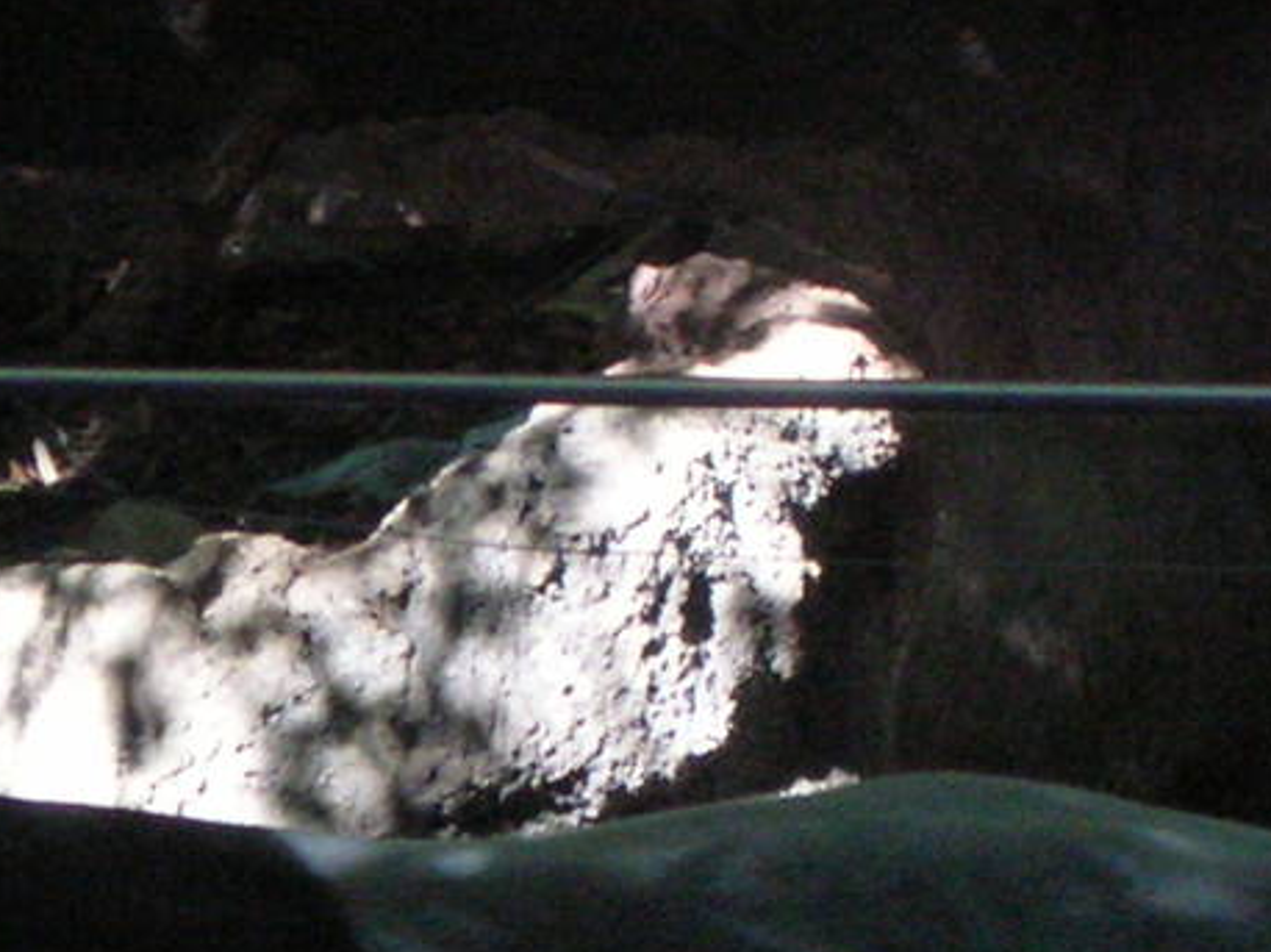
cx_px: -44
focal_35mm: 356
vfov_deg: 4.2
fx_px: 13064
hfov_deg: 5.6
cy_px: 1073
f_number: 4.9
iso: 200
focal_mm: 17.1
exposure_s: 1/60.1
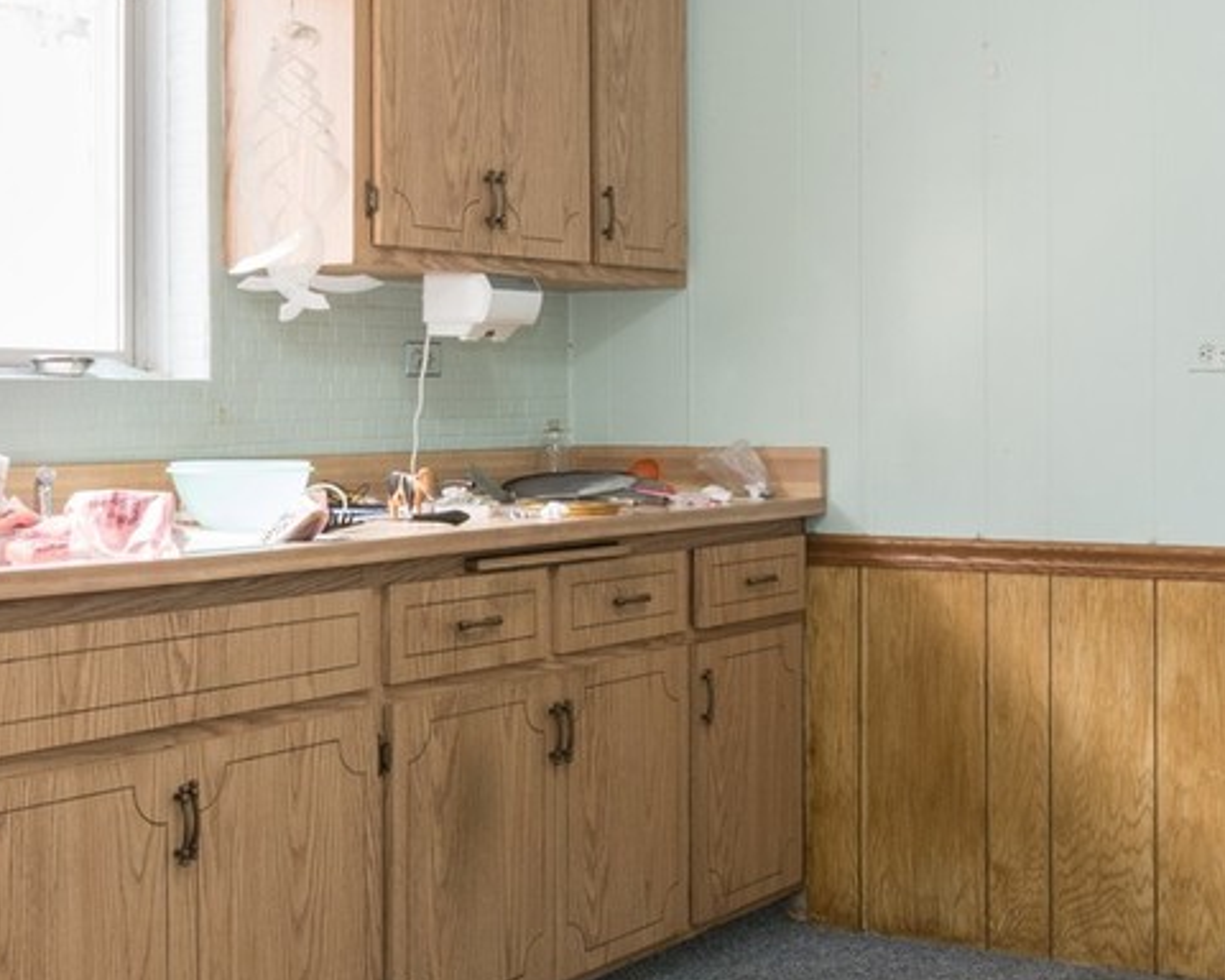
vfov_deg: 26.6
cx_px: 651
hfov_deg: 33.0
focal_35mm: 57
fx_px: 2067
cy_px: 408
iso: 200
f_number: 8
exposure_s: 1/3
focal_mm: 12
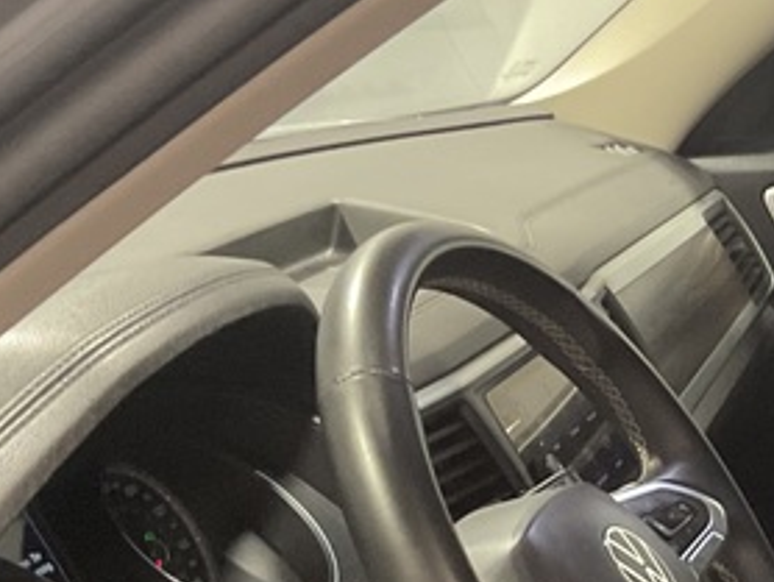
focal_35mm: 100
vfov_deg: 14.5
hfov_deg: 17.8
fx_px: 2238
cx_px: 1114
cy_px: 643
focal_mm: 3
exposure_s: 1/33
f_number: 1.8
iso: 250
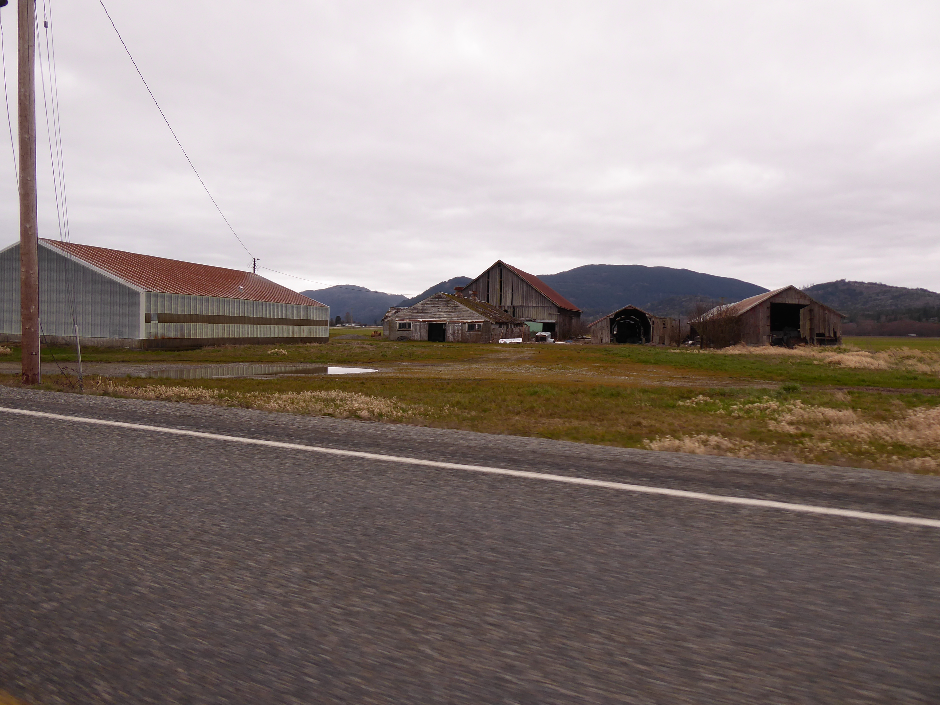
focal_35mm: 25
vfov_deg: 54.9
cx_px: 470
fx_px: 679
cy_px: 352
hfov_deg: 69.4
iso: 80
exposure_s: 1/200
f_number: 3.3
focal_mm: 4.3
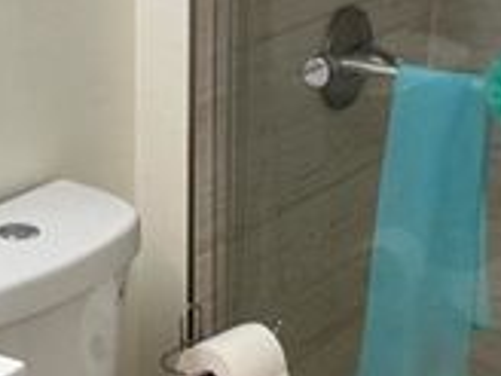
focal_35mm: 103
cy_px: 355
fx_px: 1491
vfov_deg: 14.2
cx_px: 185
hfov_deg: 19.0
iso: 160
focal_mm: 6.76
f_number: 1.78
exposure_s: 1/120
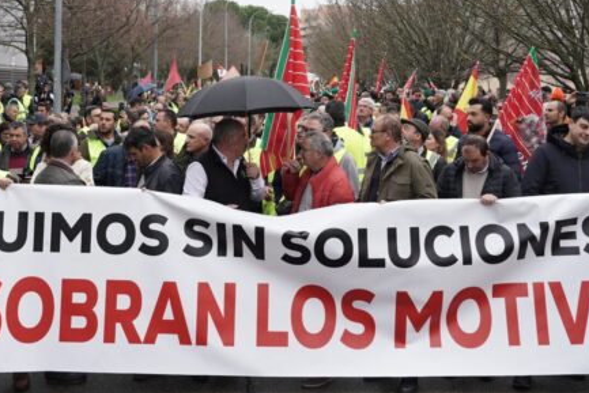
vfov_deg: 24.3
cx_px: 267
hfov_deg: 36.2
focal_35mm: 55
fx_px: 900
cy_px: 91
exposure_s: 1/160
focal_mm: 31
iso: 100
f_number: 5.6
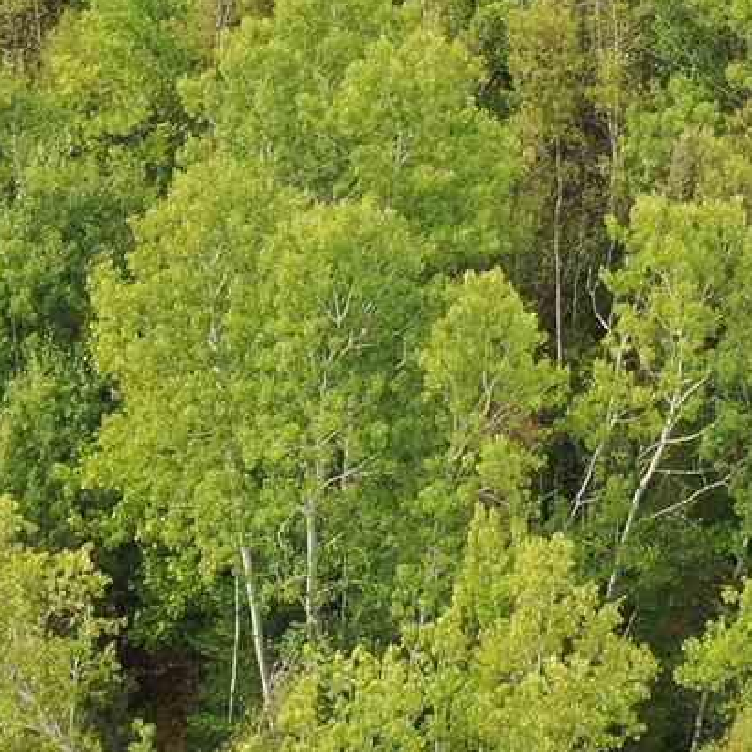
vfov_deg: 9.3
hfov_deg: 9.7
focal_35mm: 178
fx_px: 4375
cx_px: 772
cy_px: -682
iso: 100
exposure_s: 1/200
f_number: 5
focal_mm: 10.26
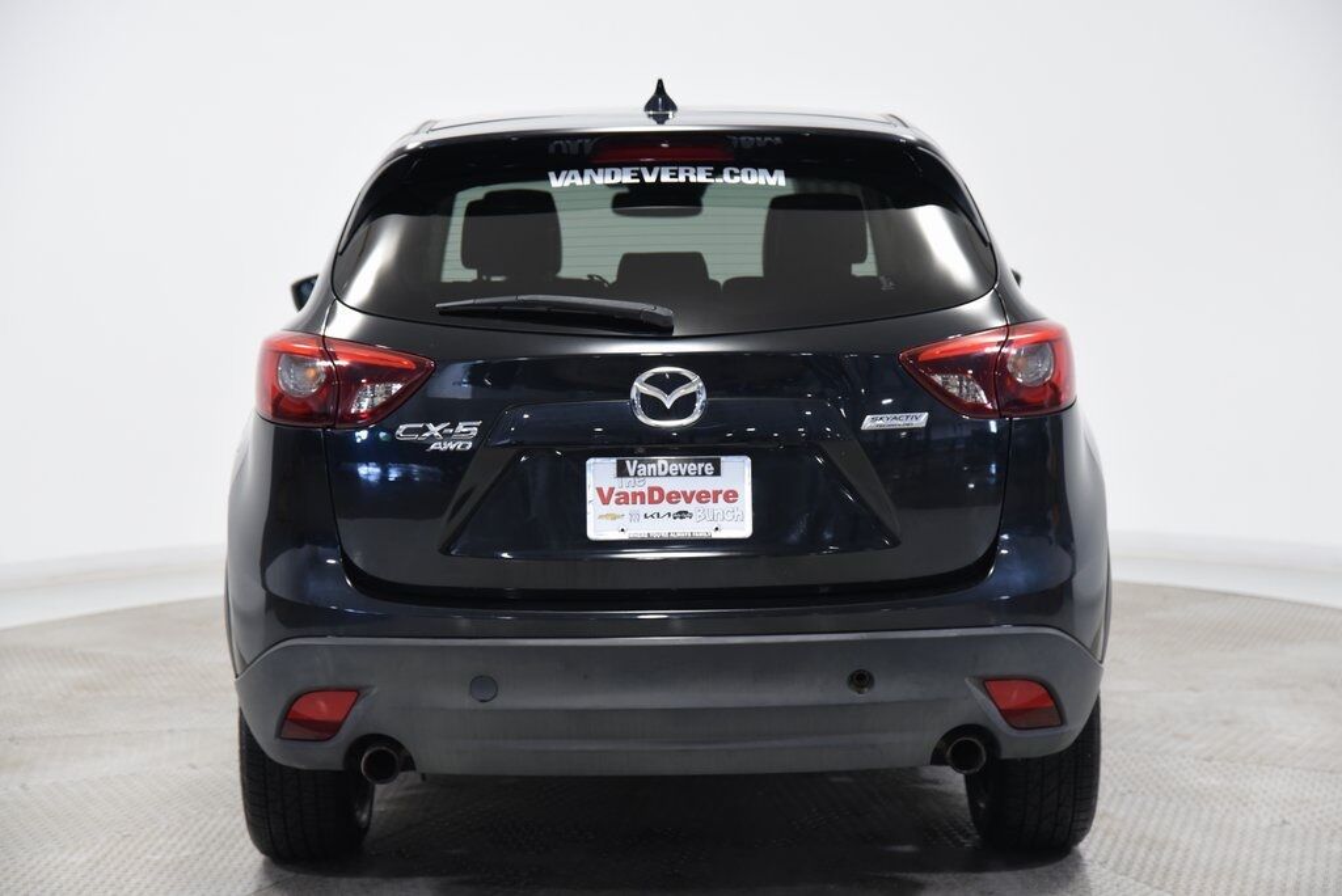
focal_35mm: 70
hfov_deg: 28.8
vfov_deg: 19.5
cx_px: 671
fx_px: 2611
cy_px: 448
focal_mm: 70
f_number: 4
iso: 1600
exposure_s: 1/80
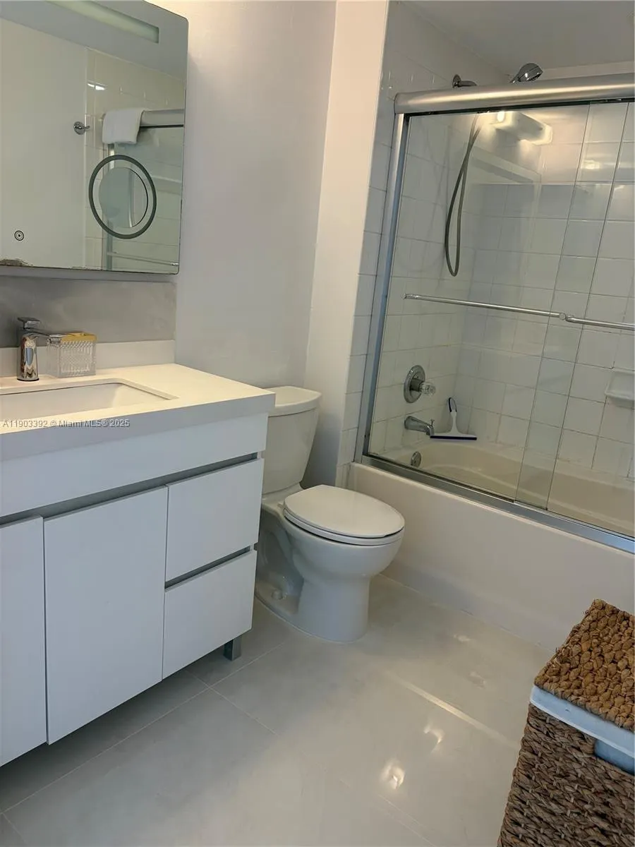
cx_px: 318
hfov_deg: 53.1
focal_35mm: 26
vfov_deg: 67.3
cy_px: 424
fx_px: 636
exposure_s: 1/120
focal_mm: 5.96
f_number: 1.6
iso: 80
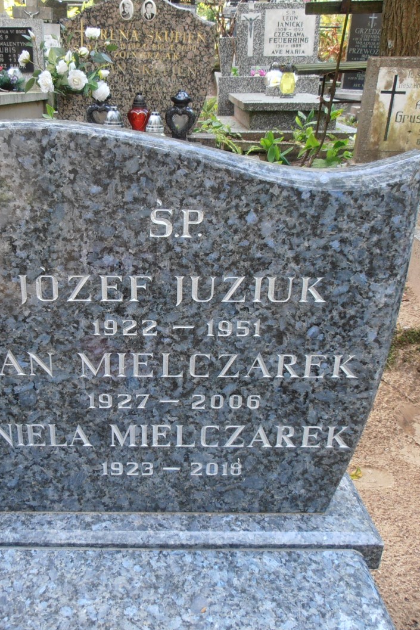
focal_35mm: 34
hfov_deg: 38.6
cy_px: 319
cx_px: 153
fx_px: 595
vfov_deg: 55.8
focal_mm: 4.2
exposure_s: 1/30
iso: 100
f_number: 3
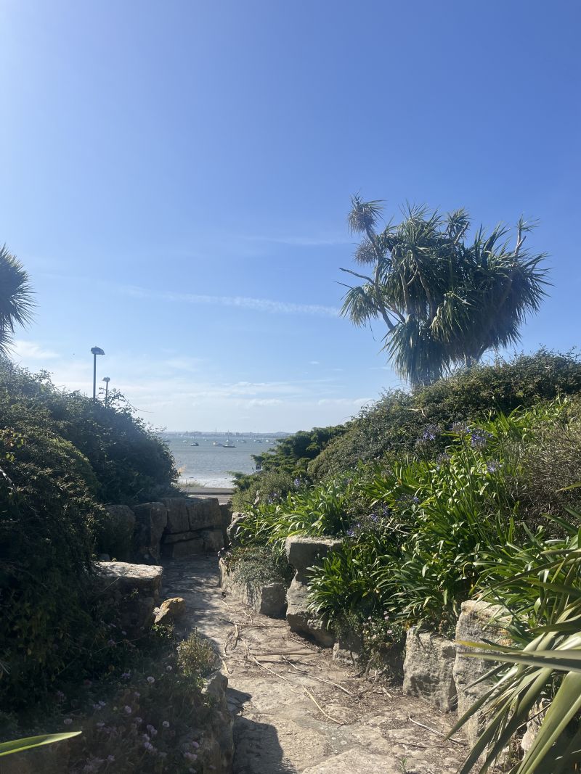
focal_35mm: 26
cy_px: 387
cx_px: 290
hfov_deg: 53.1
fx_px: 582
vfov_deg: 67.3
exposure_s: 1/5556
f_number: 1.6
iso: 50
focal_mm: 5.1
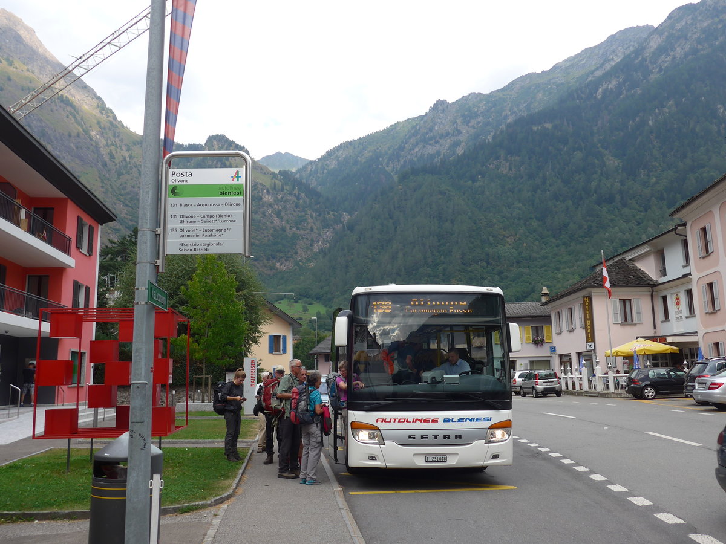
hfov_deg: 61.7
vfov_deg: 48.2
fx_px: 608
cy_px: 272
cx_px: 363
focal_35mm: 29
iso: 80
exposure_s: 1/400
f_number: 2.8
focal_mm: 6
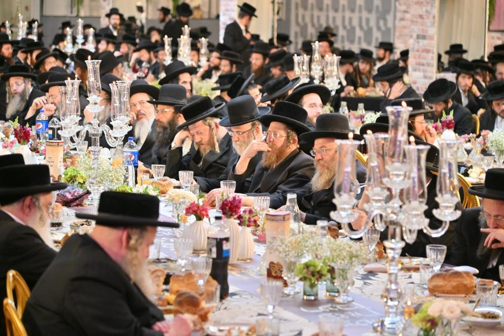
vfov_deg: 11.4
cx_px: 252
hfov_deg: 17.1
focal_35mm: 120
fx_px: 1680
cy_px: 168
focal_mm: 120
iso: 400
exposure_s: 1/100
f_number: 4
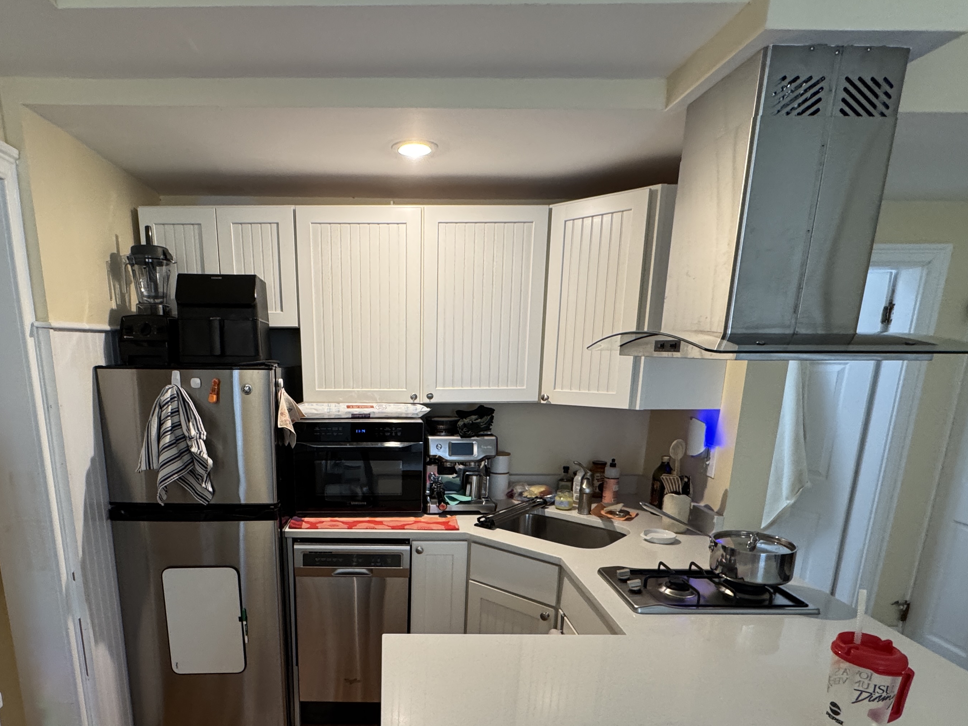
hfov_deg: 78.1
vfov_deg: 61.6
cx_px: 390
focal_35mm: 21
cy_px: 497
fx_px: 587
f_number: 2.2
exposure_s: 1/60
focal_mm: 2.22
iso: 250
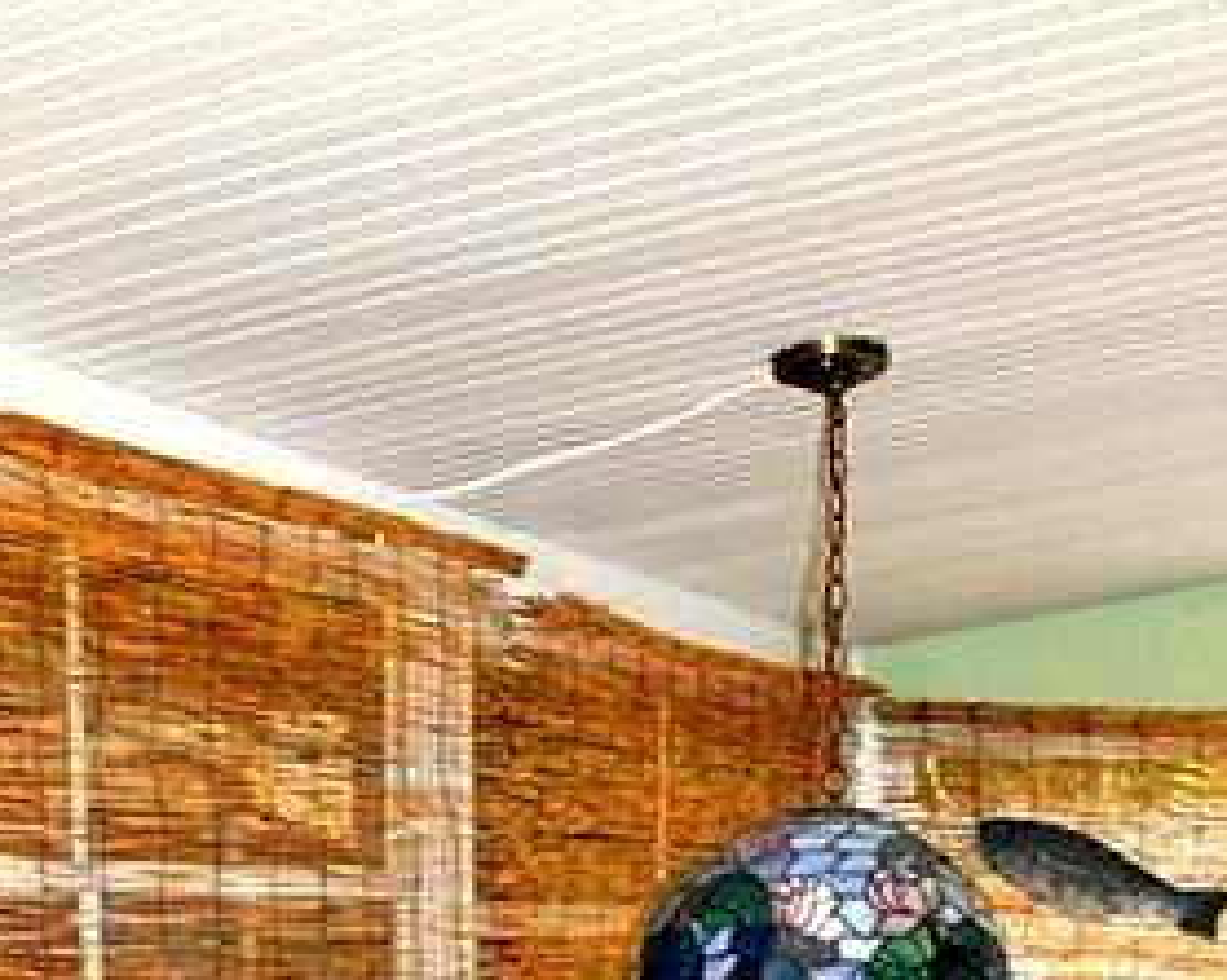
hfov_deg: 27.0
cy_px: 1404
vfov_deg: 19.5
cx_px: 817
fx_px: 2540
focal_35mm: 70
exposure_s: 1/200
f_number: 22
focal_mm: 18
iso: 6400
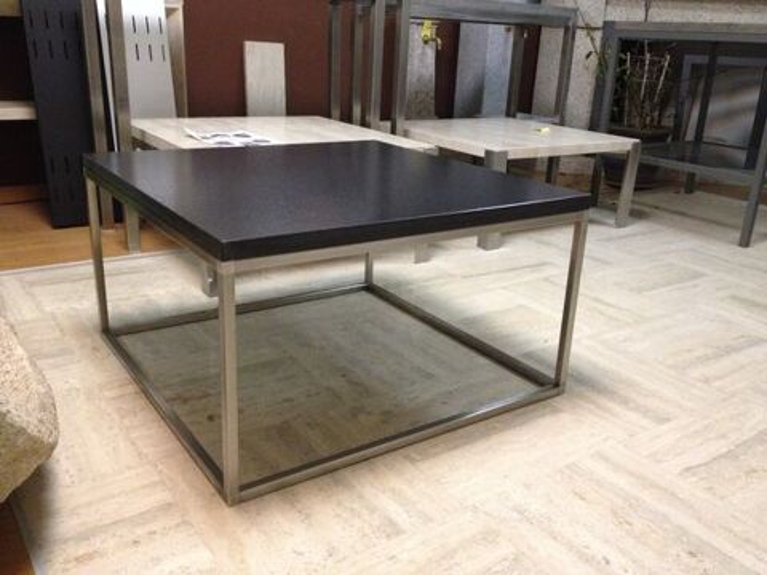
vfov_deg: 40.7
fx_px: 776
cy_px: 288
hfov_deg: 52.6
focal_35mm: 35
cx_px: 384
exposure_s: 1/20
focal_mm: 4.28
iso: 400
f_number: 2.4
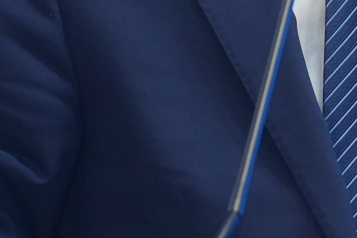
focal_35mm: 1207
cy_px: -82
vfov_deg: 1.1
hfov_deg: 1.7
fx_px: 11968
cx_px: 617
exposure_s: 1/160
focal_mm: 200
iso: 1000
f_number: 2.8
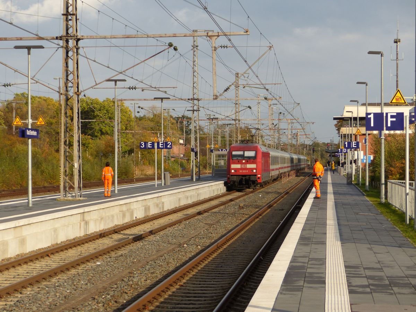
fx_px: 1190
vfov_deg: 14.9
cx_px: 208
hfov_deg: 19.8
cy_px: 156
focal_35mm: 99
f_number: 3.2
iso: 100
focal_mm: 17.8
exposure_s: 1/800
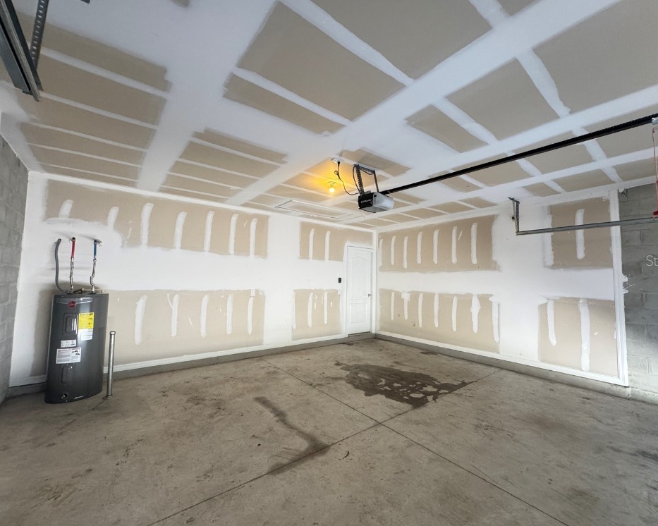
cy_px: 260
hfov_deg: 96.7
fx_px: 292
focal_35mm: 15
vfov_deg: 84.0
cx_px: 351
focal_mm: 2.22
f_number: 2.2
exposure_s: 1/99
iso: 320
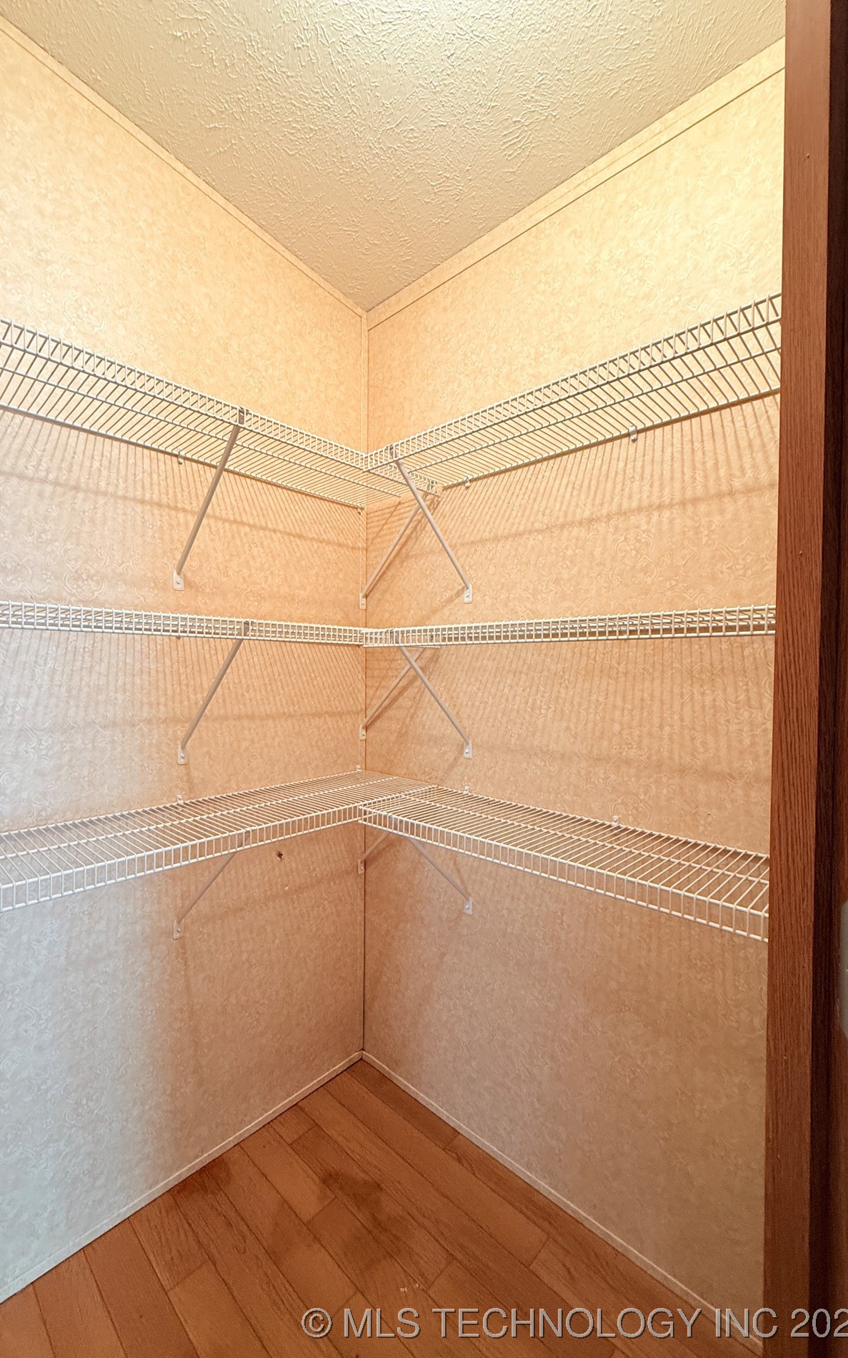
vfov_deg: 101.5
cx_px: 370
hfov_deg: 74.4
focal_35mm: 15
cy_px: 678
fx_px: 555
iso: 200
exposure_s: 1/60
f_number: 2.2
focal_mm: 2.22
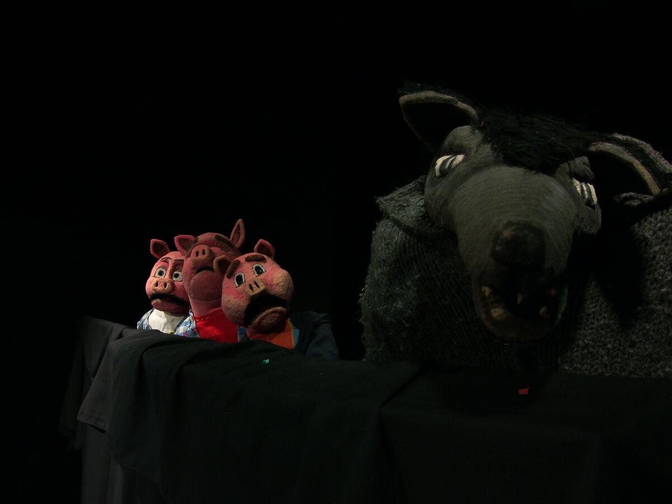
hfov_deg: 63.4
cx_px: 336
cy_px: 252
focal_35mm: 28
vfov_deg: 49.7
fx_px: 544
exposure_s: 1/60
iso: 100
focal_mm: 7.4
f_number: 3.2
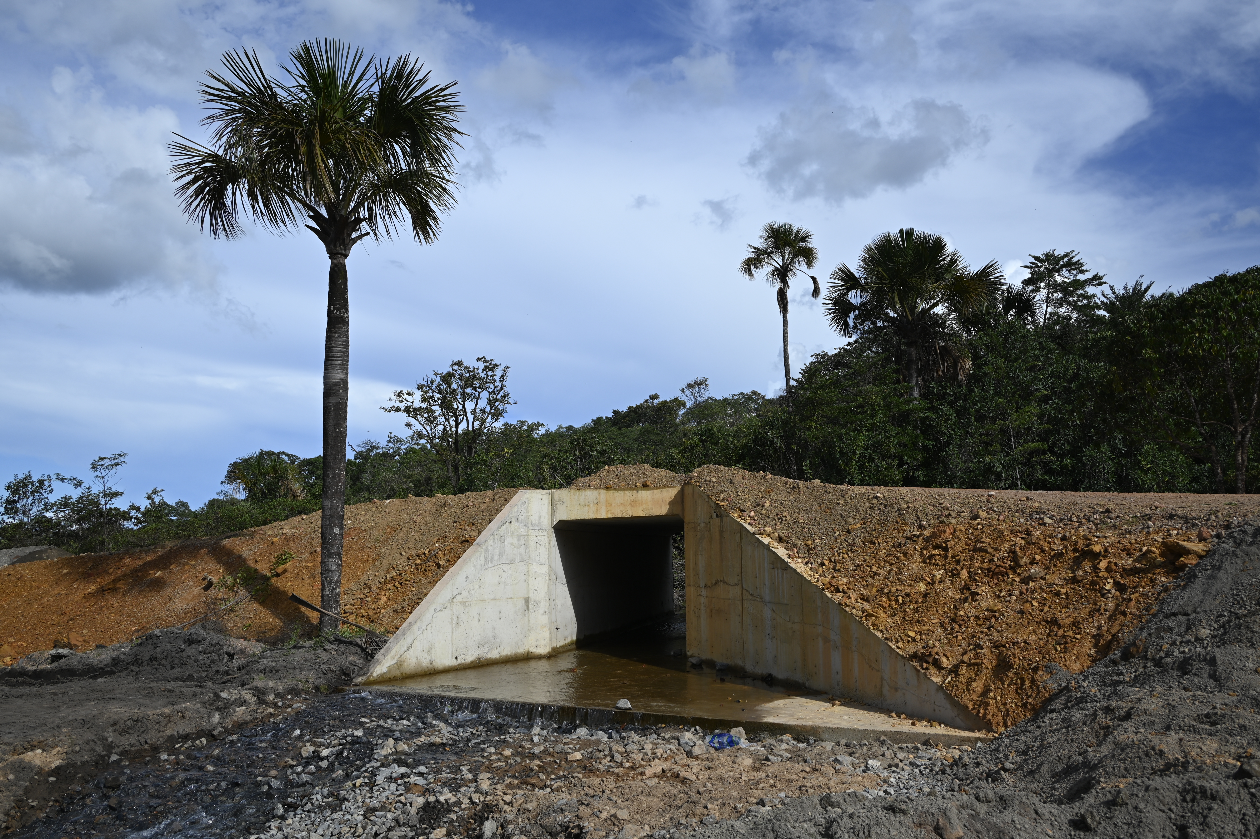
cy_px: 420
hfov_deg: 58.7
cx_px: 630
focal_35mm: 32
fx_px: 1119
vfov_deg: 41.1
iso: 100
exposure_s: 1/500
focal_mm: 32
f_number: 8
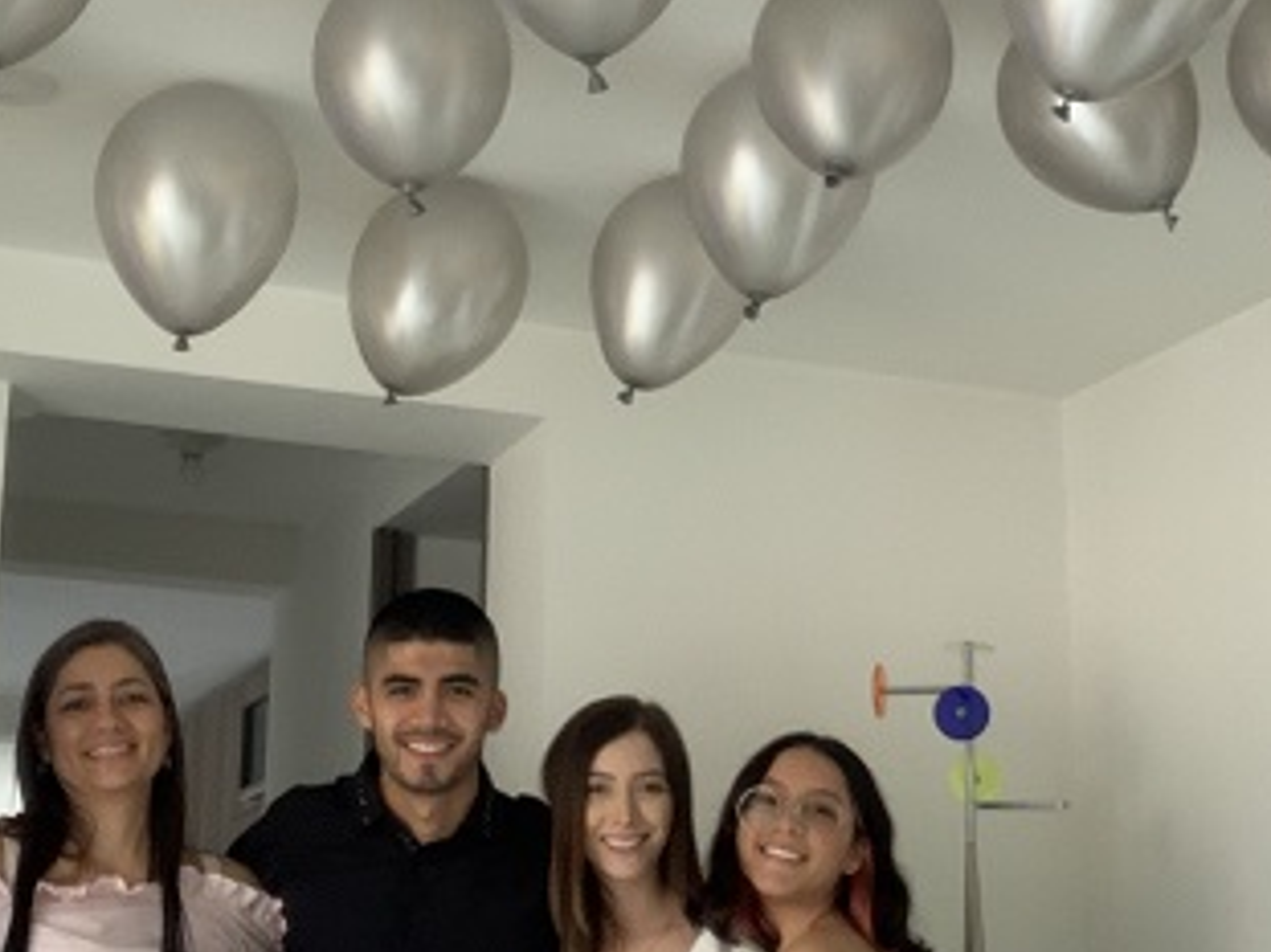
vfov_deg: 19.6
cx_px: 691
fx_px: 2753
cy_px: 456
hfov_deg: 26.0
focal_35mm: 75
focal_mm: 2.87
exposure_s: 1/60
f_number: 2.2
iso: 100
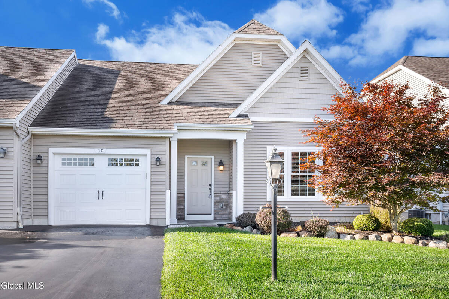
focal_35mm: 35
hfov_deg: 54.4
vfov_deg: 37.9
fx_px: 436
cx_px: 224
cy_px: 150
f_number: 9
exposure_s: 1/160
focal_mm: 35
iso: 250
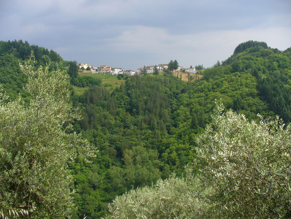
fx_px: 311
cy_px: 110
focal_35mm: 37
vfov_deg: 38.7
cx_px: 146
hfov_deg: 50.1
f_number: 5.6
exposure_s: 1/250
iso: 80
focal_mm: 6.1
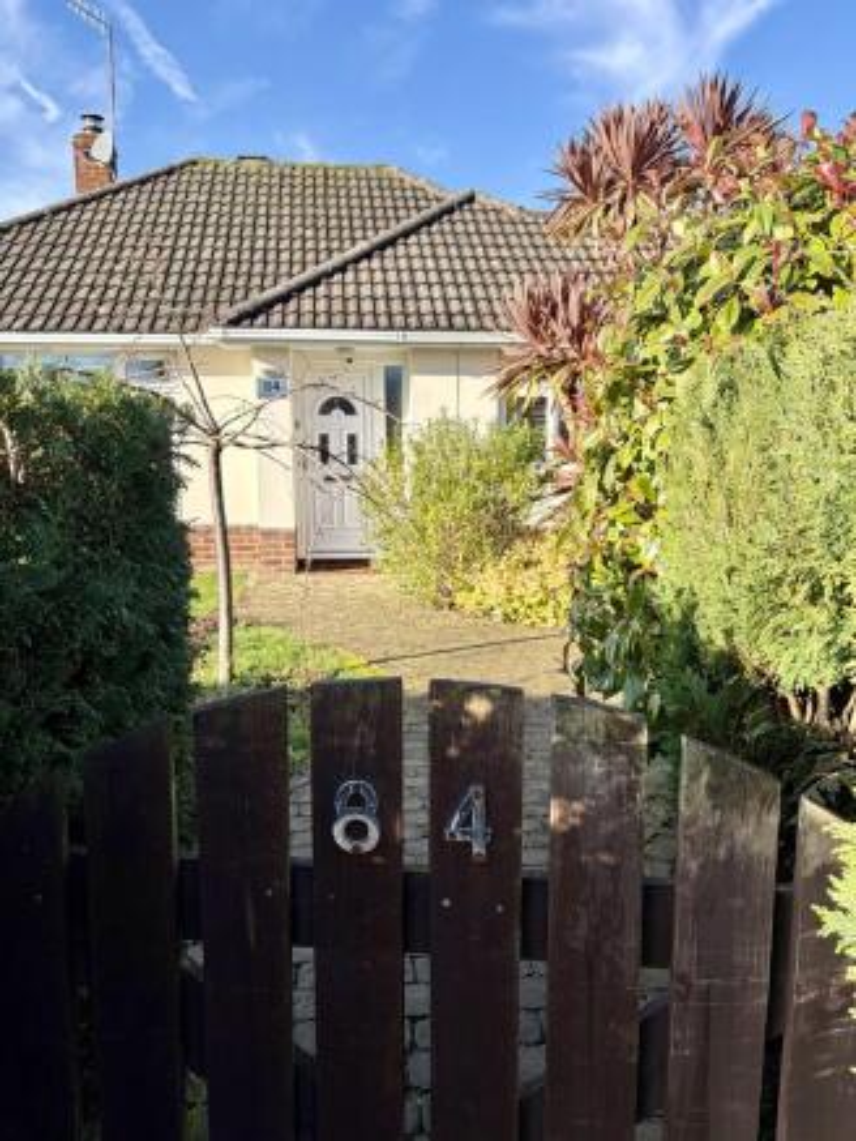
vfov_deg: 67.3
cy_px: 570
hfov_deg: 53.1
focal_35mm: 26
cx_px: 428
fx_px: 857
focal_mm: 5.96
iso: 50
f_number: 1.6
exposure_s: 1/1155
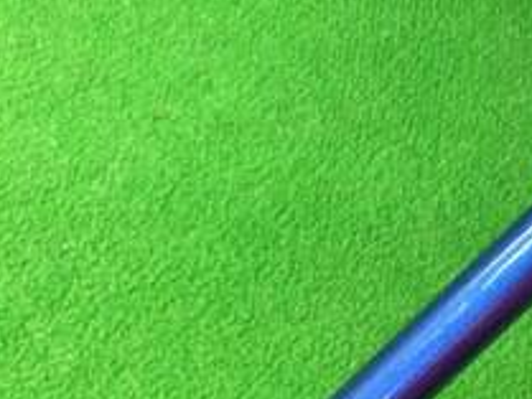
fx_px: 1461
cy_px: 38
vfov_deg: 15.4
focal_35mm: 95
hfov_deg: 20.5
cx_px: 397
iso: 200
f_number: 2.4
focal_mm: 3.3
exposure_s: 1/30
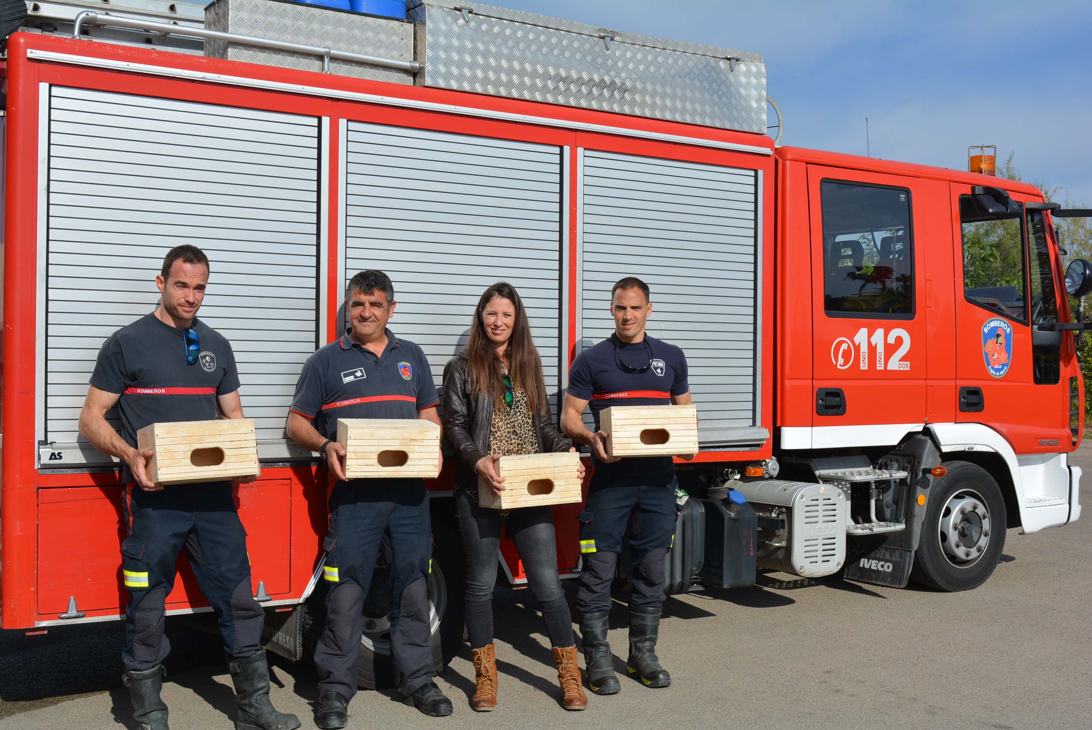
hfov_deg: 44.9
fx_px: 1320
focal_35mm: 44
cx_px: 546
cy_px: 365
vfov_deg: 30.9
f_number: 10
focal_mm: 29
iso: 100
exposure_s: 1/400
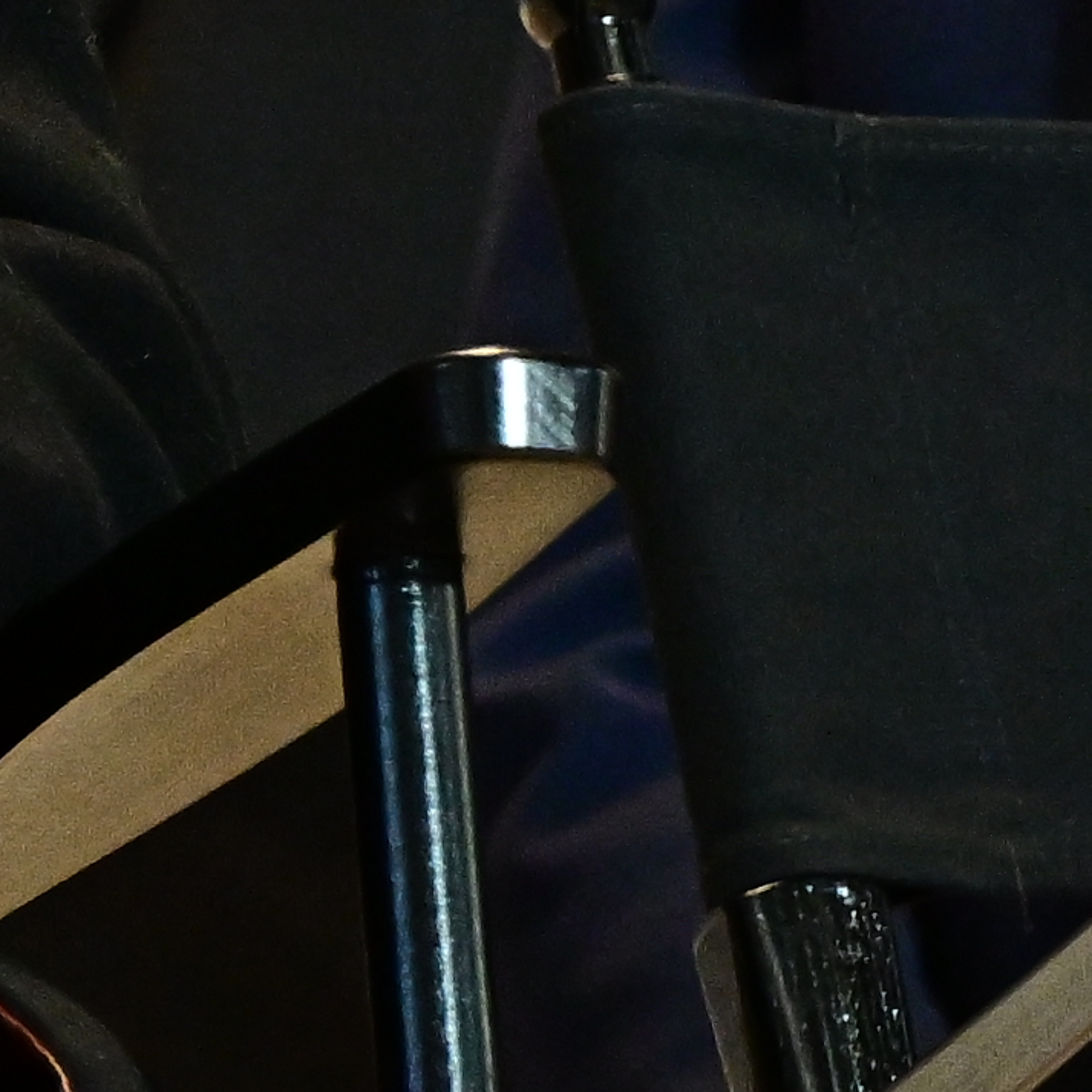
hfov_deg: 2.0
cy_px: -574
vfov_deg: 2.0
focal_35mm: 886
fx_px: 31622
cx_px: -2745
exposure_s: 1/250
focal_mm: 120
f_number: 4
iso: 3200
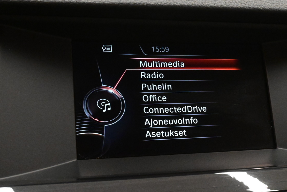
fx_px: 436
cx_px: 158
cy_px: 101
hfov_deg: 36.4
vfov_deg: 24.7
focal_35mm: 55
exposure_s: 1/60
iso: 8000
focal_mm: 25
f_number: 9
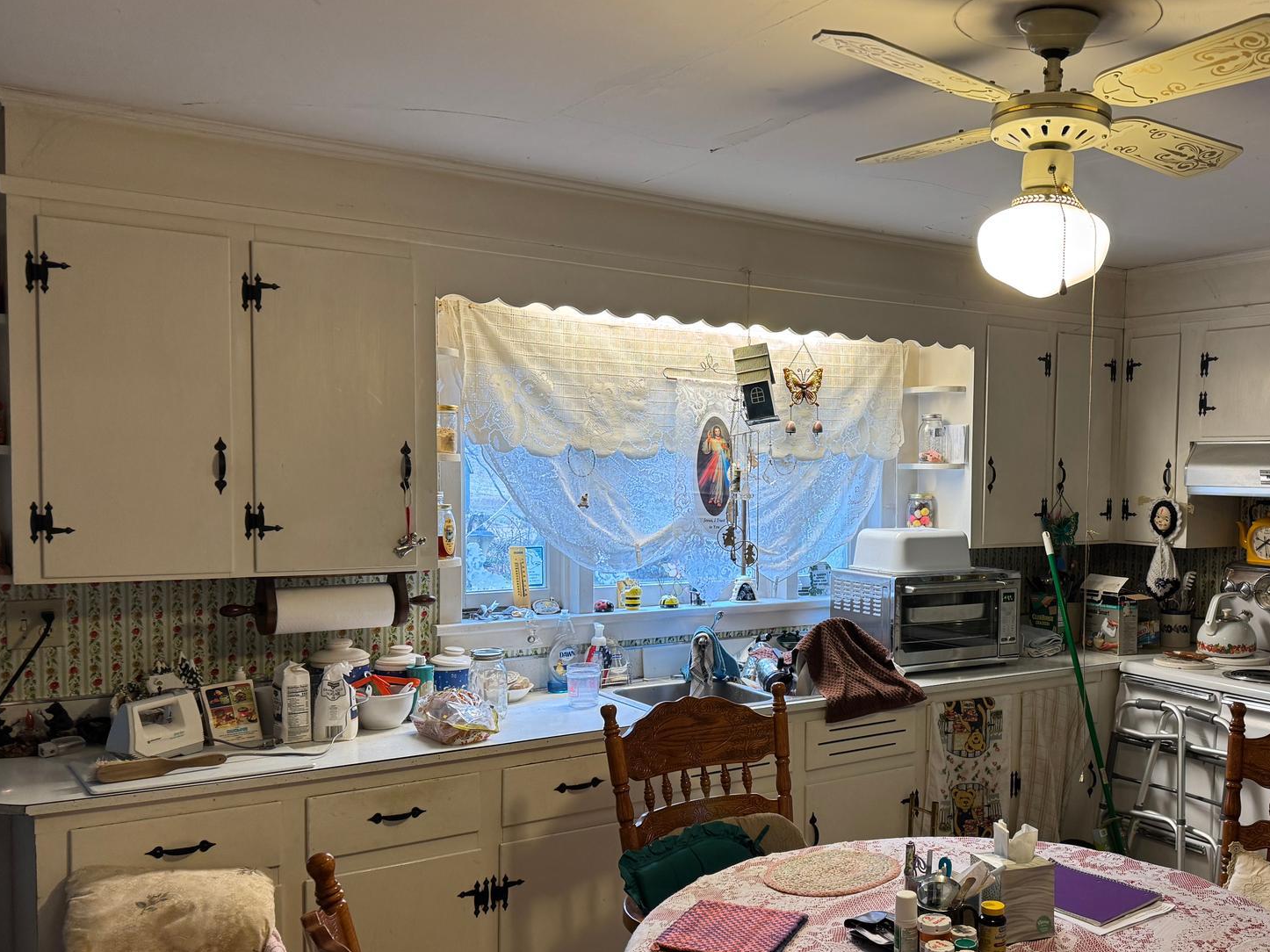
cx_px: 855
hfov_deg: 52.8
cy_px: 532
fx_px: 1247
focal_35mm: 34
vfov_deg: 41.7
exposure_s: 1/60
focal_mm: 6.76
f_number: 1.78
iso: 160
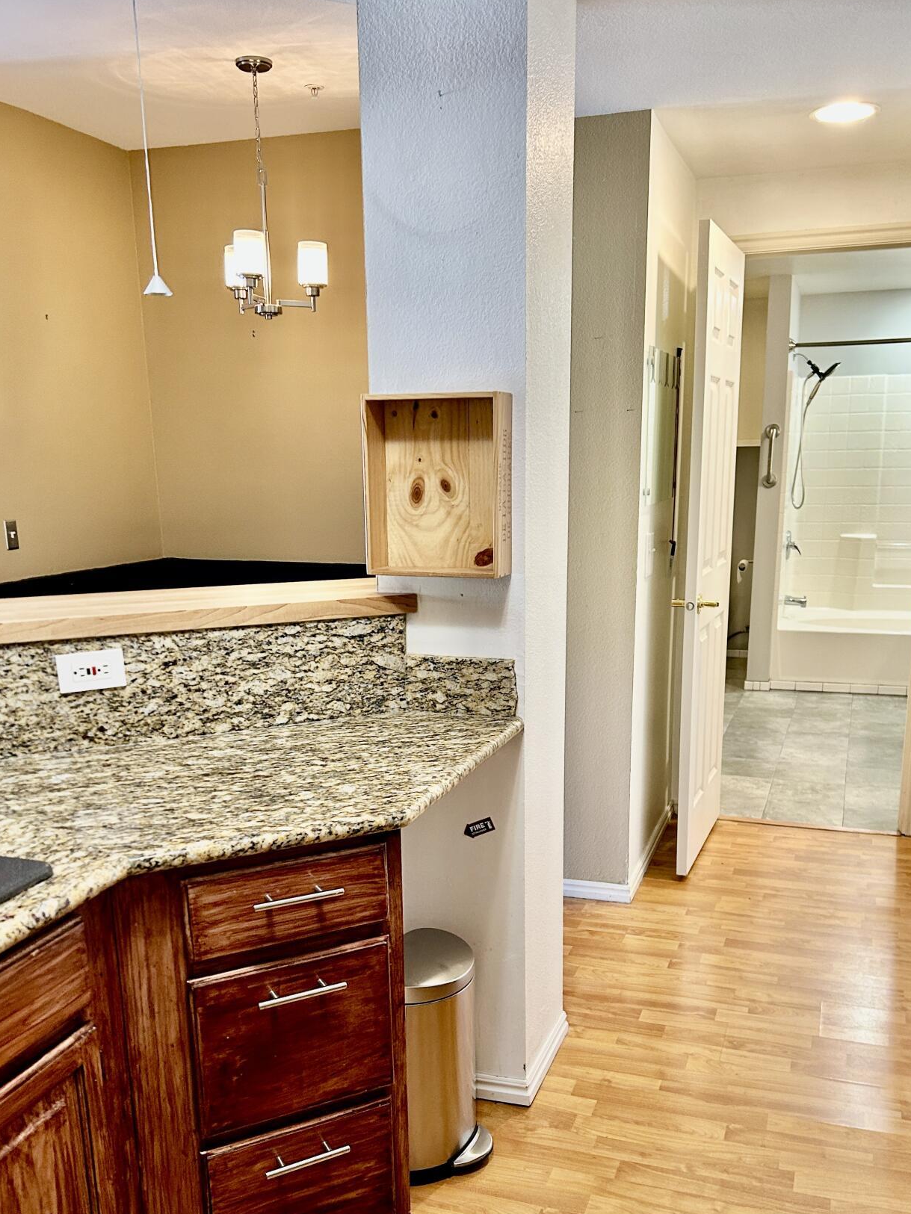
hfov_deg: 44.1
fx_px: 1123
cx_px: 486
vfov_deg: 56.3
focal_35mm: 32
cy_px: 740
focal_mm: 5.7
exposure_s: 1/60
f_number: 1.5
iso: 160
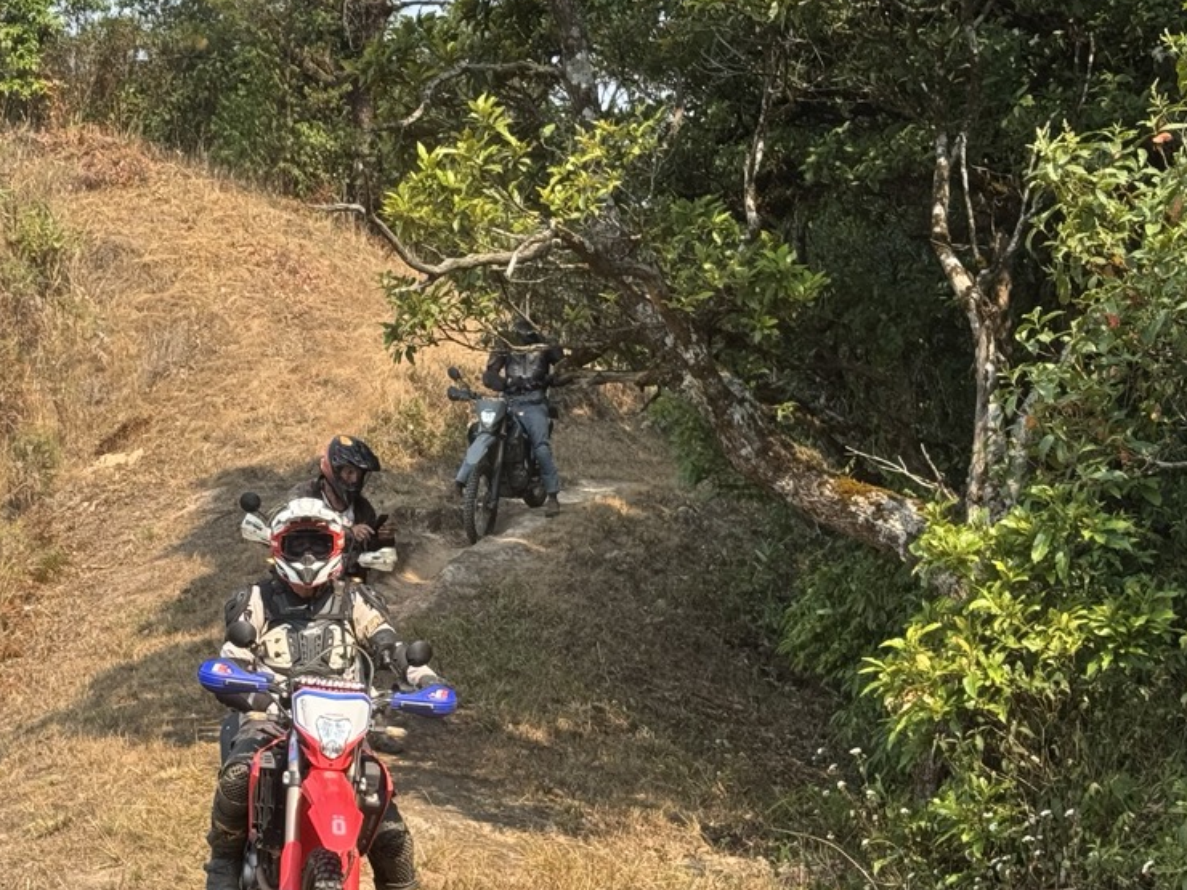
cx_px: 327
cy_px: 492
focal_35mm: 83
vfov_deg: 17.8
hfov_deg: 23.4
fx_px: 2846
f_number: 1.78
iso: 64
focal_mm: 6.76
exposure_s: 1/1923
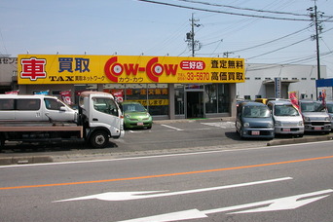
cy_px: 103
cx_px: 167
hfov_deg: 49.6
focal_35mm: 39
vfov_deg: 34.2
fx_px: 361
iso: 100
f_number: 4.5
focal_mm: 5.6
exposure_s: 1/866
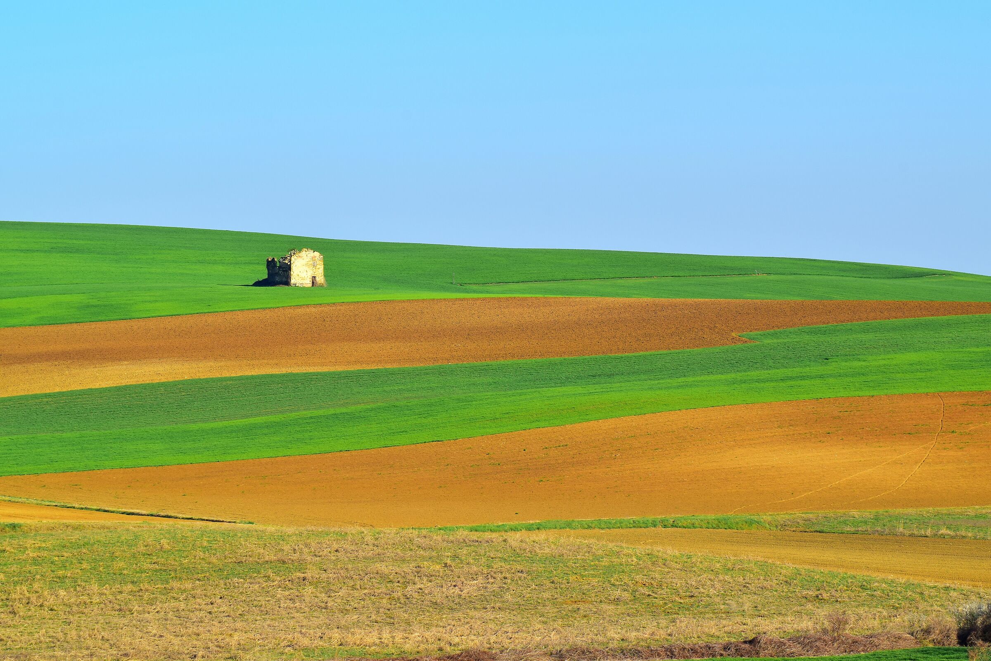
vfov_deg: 9.1
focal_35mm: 150
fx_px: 4129
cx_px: 496
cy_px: 330
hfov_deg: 13.7
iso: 100
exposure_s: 1/80
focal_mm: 100
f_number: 22
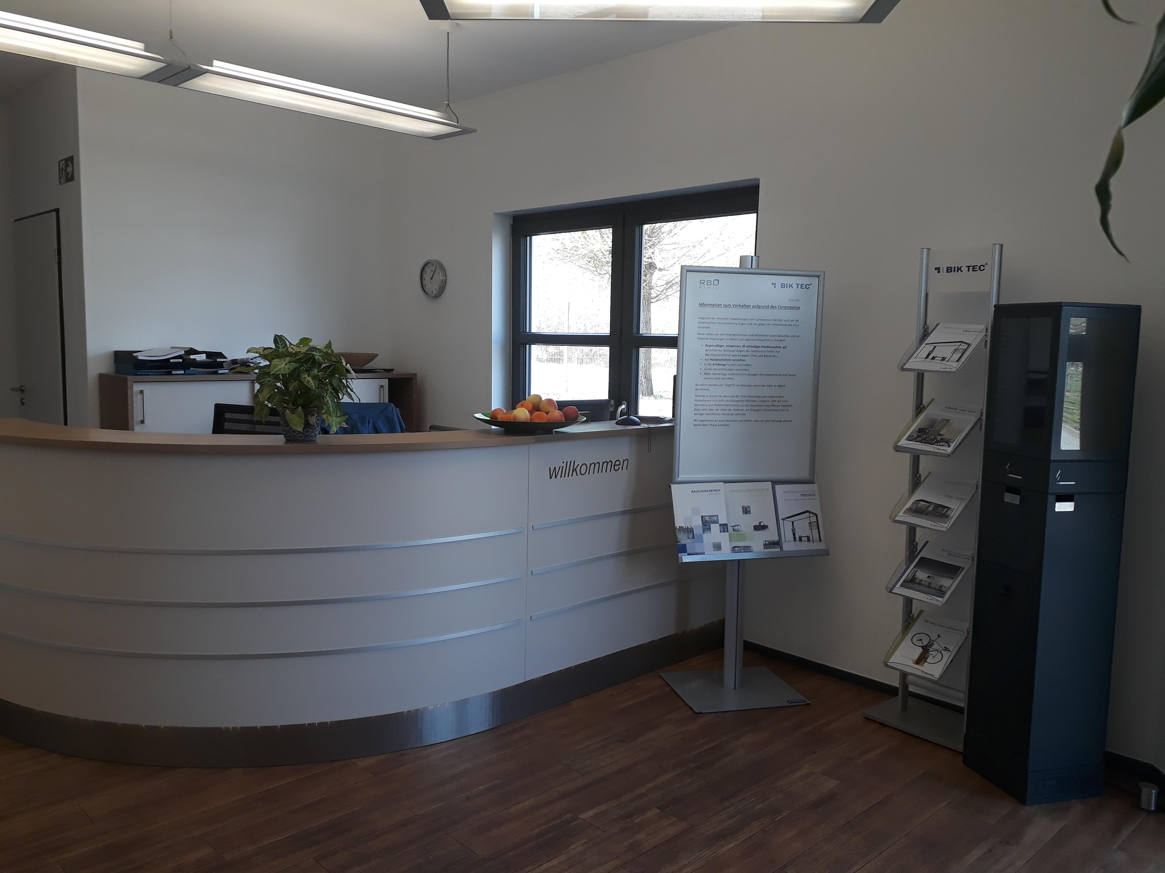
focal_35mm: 27
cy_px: 436
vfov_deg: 51.4
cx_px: 582
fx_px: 909
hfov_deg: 65.3
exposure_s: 1/100
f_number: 1.9
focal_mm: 3.6
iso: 64
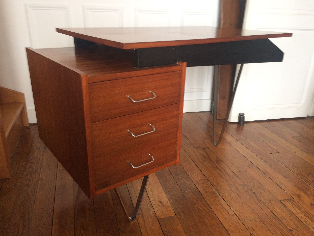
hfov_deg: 61.7
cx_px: 157
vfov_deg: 48.2
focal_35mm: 29
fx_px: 263
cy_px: 118
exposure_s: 1/33
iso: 125
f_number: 2.2
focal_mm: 4.15
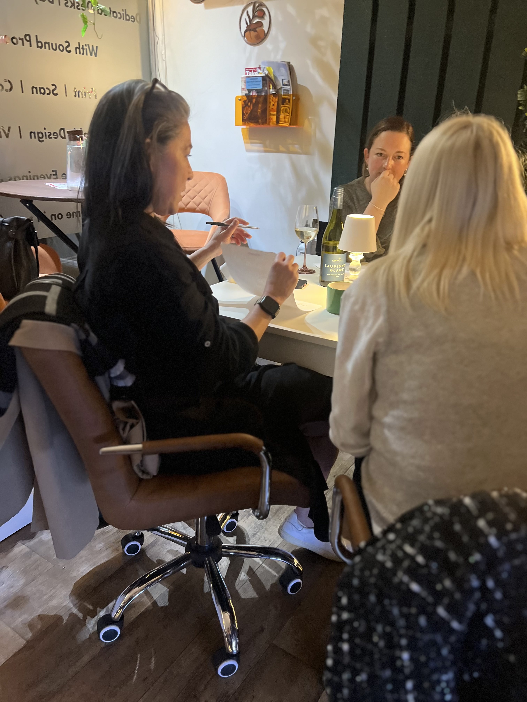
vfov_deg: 67.3
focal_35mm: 26
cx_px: 264
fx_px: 528
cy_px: 351
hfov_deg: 53.1
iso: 500
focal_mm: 5.7
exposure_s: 1/41
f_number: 1.5
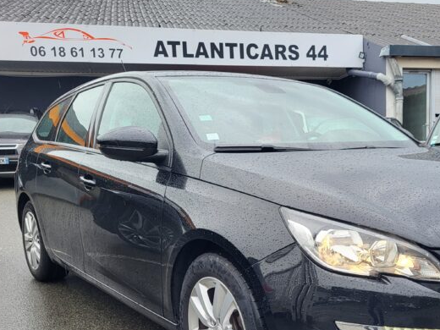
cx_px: 300
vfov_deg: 35.5
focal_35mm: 40
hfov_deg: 45.9
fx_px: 508
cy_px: 231
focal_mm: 5.4
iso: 40
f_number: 1.8
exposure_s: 1/345
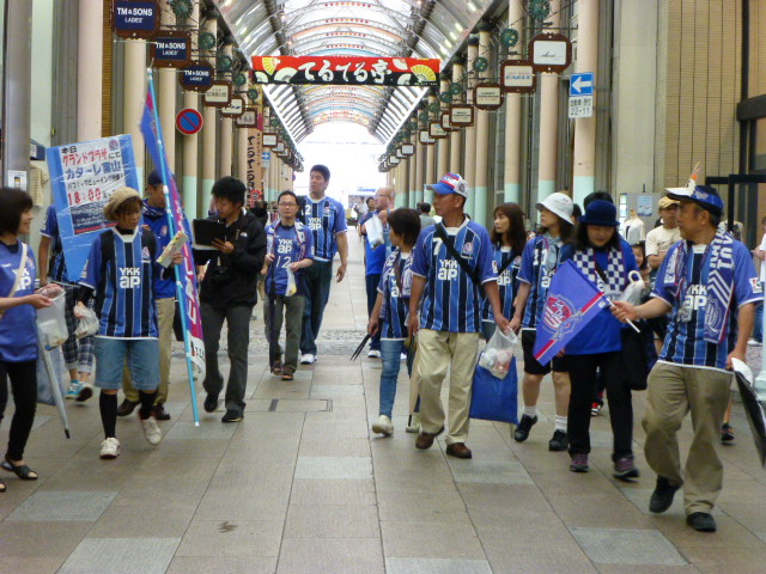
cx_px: 383
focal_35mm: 79
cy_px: 287
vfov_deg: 18.7
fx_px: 1748
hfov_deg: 24.7
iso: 800
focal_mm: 14.2
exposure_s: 1/30
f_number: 5.1
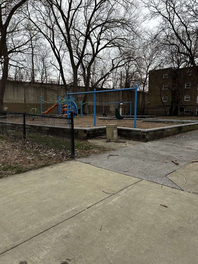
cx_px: 99
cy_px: 132
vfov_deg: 67.3
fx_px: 198
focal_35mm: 26
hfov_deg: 53.1
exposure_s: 1/591
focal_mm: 5.7
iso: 50
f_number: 1.5
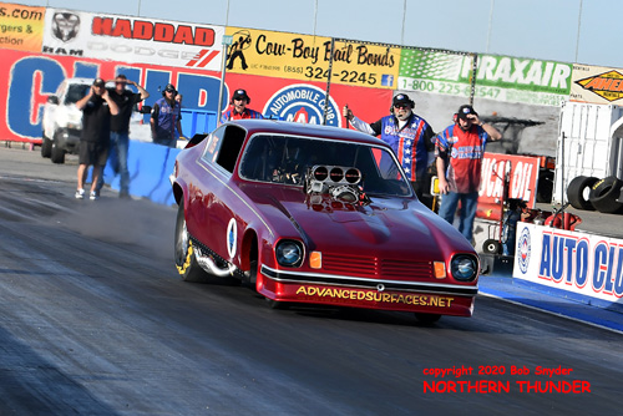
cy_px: 208
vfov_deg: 13.1
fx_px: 1818
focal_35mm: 105
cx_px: 312
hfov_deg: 19.4
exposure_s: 1/1000
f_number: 5.6
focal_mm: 70
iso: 200
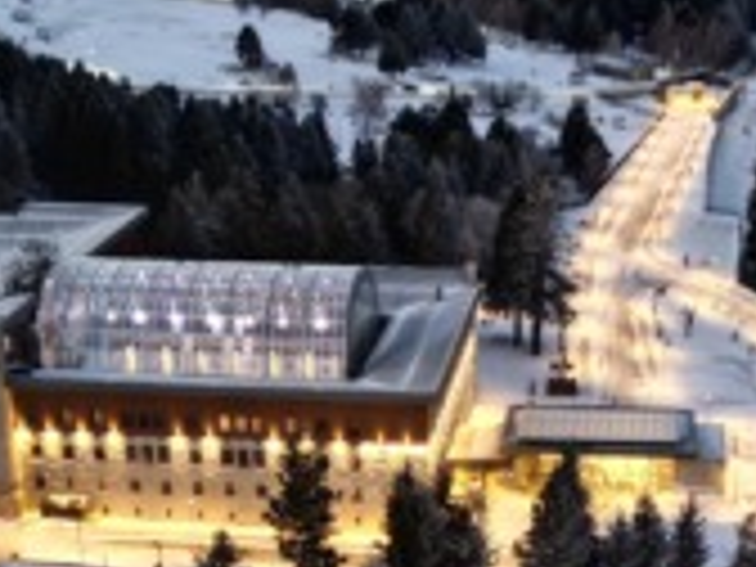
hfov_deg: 24.3
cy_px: 652
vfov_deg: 17.7
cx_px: 513
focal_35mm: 80
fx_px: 1747
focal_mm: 6.72
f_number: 1.7
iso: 260
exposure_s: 1/15
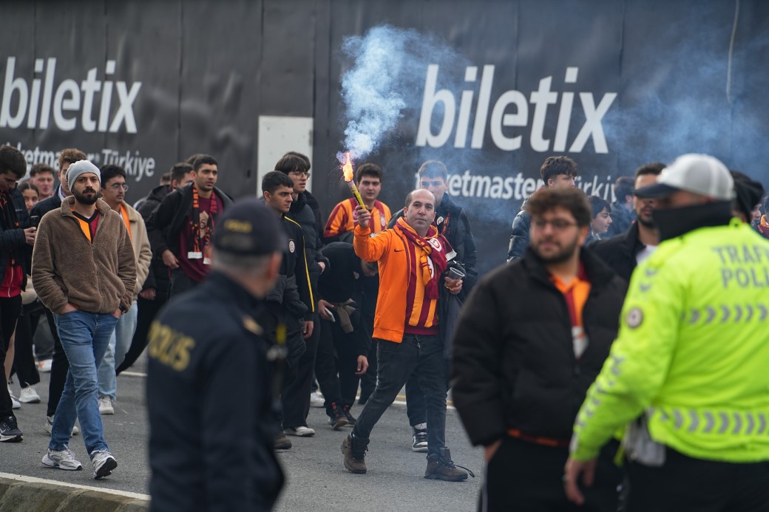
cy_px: 256
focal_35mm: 150
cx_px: 384
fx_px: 3203
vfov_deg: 9.1
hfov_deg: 13.7
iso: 320
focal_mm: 150
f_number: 3.5
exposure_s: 1/1000
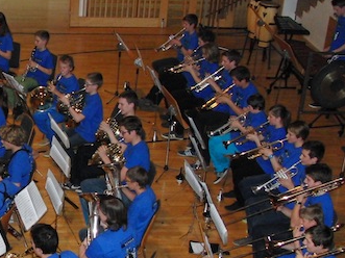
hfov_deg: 21.7
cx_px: 4
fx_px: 867
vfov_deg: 16.9
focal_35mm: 87
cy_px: 170
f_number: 2.7
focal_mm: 7.3
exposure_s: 1/60
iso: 400
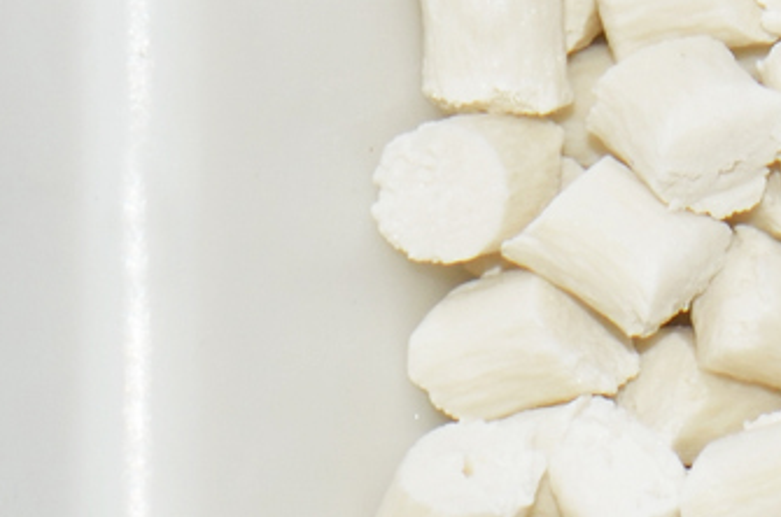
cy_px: 295
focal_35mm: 1001
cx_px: 169
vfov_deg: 1.4
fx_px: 21678
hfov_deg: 2.1
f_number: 14
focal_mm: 105
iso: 100
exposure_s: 1/60
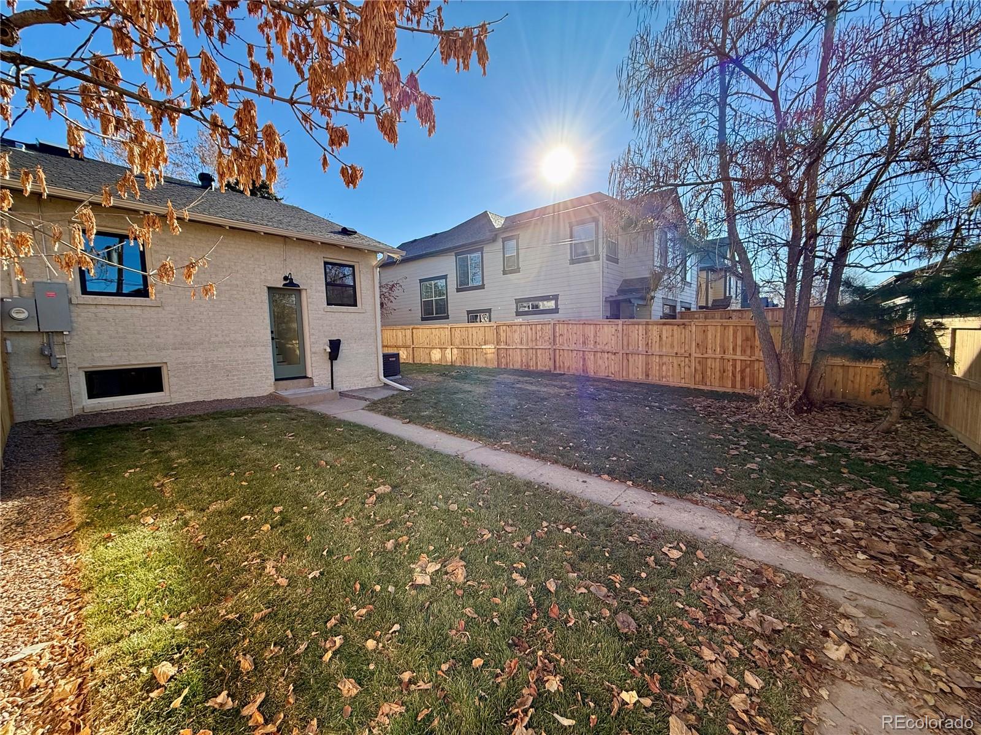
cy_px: 368
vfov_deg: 85.7
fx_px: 397
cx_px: 490
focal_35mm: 14
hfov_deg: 102.1
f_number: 2.2
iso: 64
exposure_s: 1/888
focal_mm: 2.22
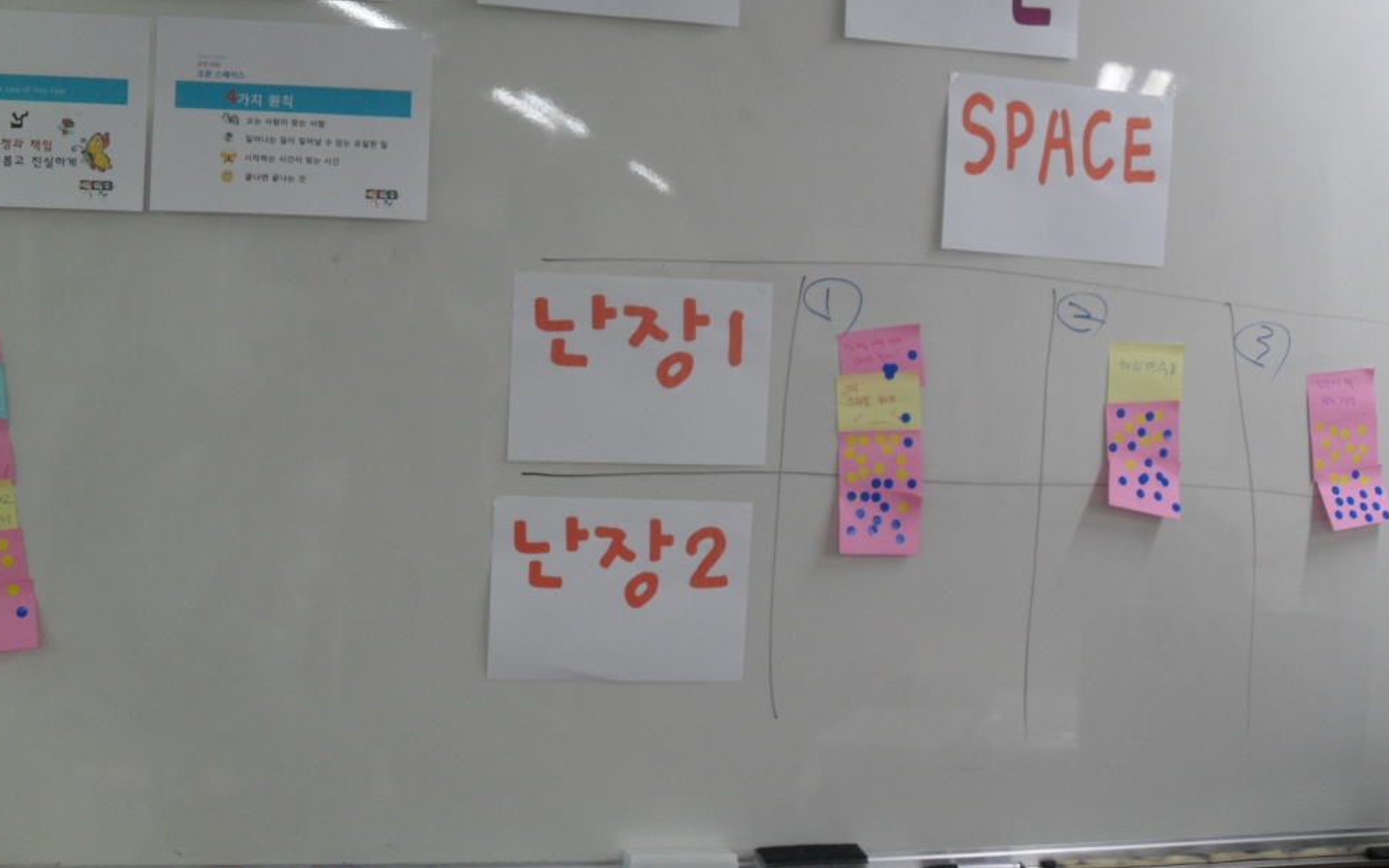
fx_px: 1438
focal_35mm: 38
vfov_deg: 33.5
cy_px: 353
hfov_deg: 51.5
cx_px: 696
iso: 120
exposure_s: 1/30
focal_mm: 6.2
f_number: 2.8
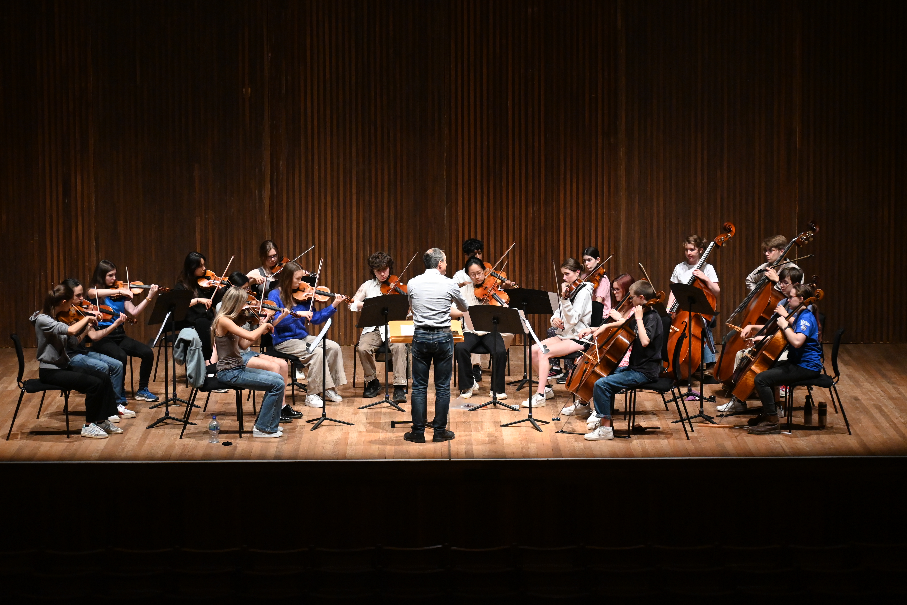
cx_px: 434
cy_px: 303
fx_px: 3087
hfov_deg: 16.7
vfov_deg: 11.2
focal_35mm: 123
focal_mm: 77
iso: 2500
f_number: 4.8
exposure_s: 1/125
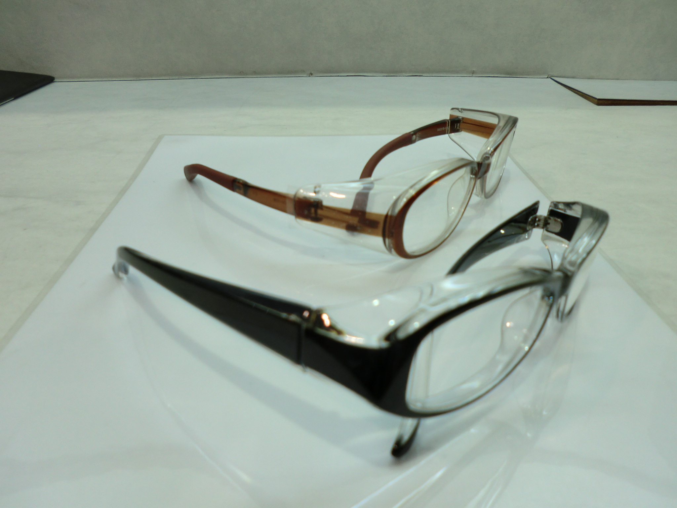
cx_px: 338
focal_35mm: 27
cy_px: 254
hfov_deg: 65.3
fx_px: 528
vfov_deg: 51.4
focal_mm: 4.9
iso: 50
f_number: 3.2
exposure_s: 1/60
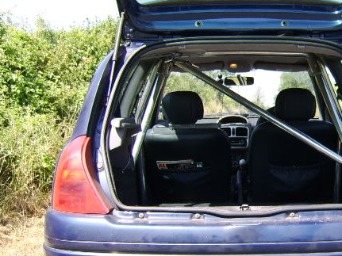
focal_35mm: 46
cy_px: 135
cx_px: 249
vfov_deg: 31.5
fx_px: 454
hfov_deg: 40.3
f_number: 2.7
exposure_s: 1/324
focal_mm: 8.13
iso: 71
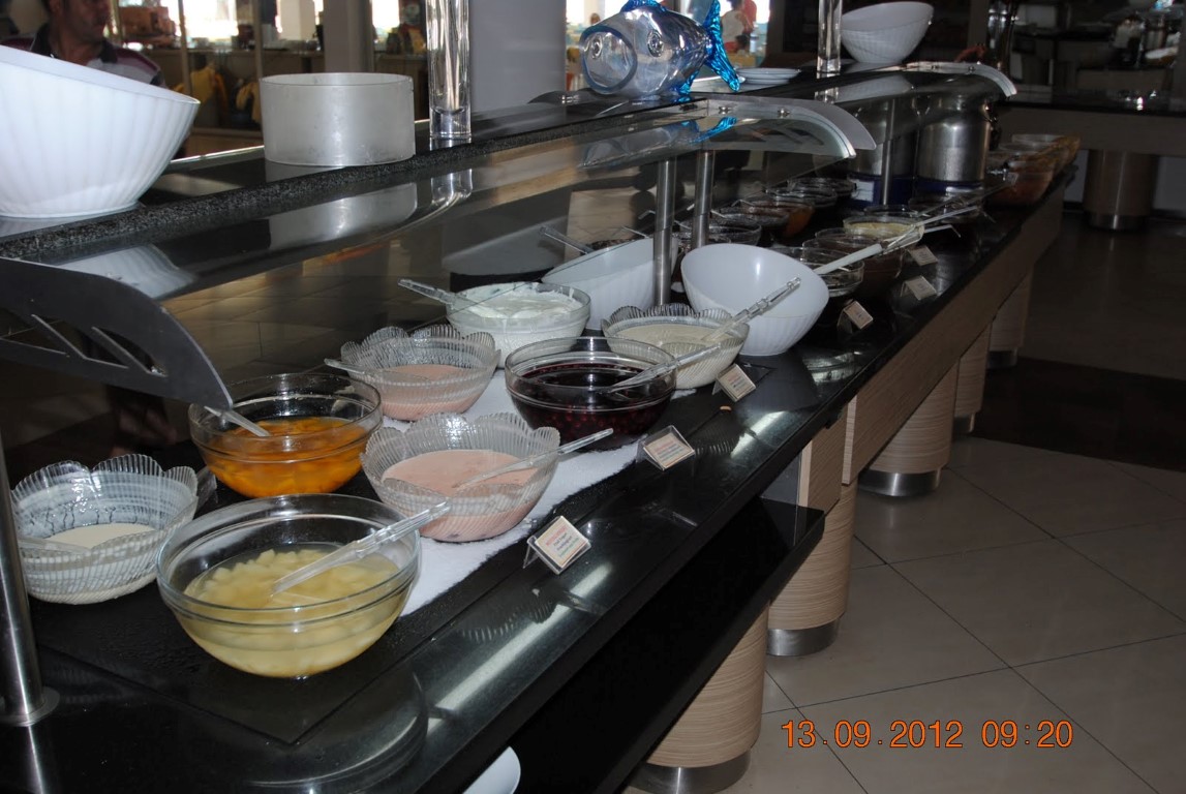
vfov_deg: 37.0
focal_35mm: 36
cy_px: 397
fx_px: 1188
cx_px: 593
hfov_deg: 53.1
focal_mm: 24
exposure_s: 1/60
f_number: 4.5
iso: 200
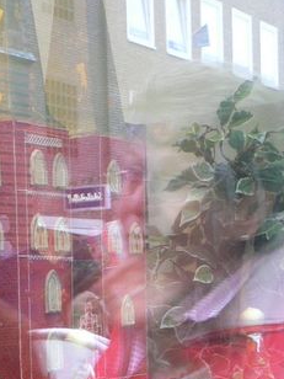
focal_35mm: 97
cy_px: 440
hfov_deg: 14.7
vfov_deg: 19.2
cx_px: -70
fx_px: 1061
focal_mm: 5.8
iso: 200
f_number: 2.8
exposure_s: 1/15
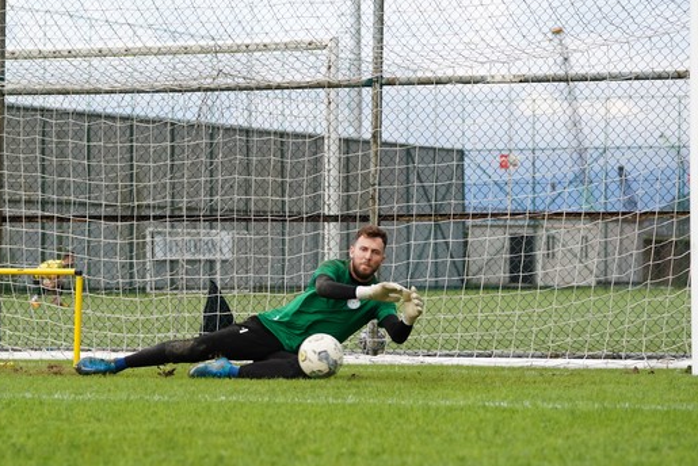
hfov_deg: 12.1
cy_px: 238
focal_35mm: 169
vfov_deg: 8.1
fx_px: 3278
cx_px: 285
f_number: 5.6
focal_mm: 130
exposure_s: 1/800
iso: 2500
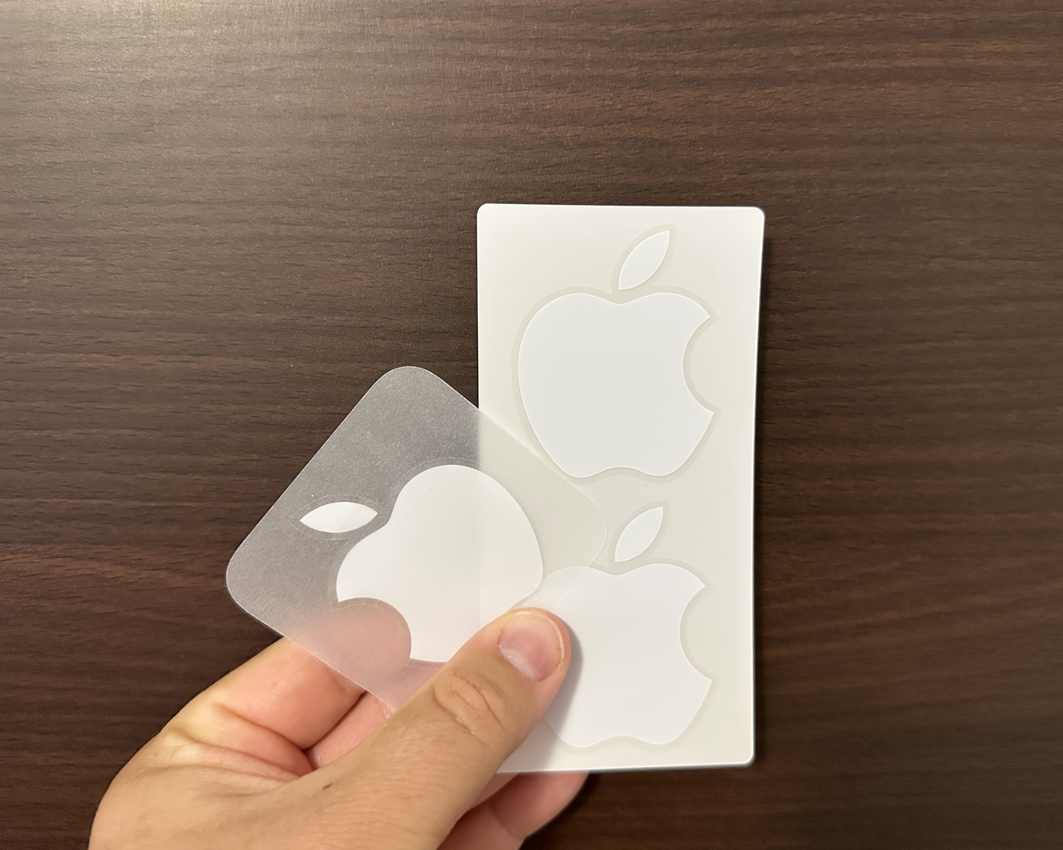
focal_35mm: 26
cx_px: 549
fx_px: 818
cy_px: 414
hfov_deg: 66.0
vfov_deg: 54.9
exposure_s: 1/60
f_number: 1.78
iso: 800
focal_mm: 6.86
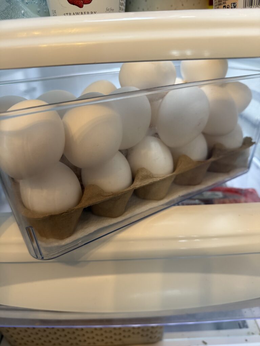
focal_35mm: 24
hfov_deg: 56.8
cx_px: 130
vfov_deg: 71.6
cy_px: 173
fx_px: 240
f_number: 1.78
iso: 200
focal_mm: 6.76
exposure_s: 1/60
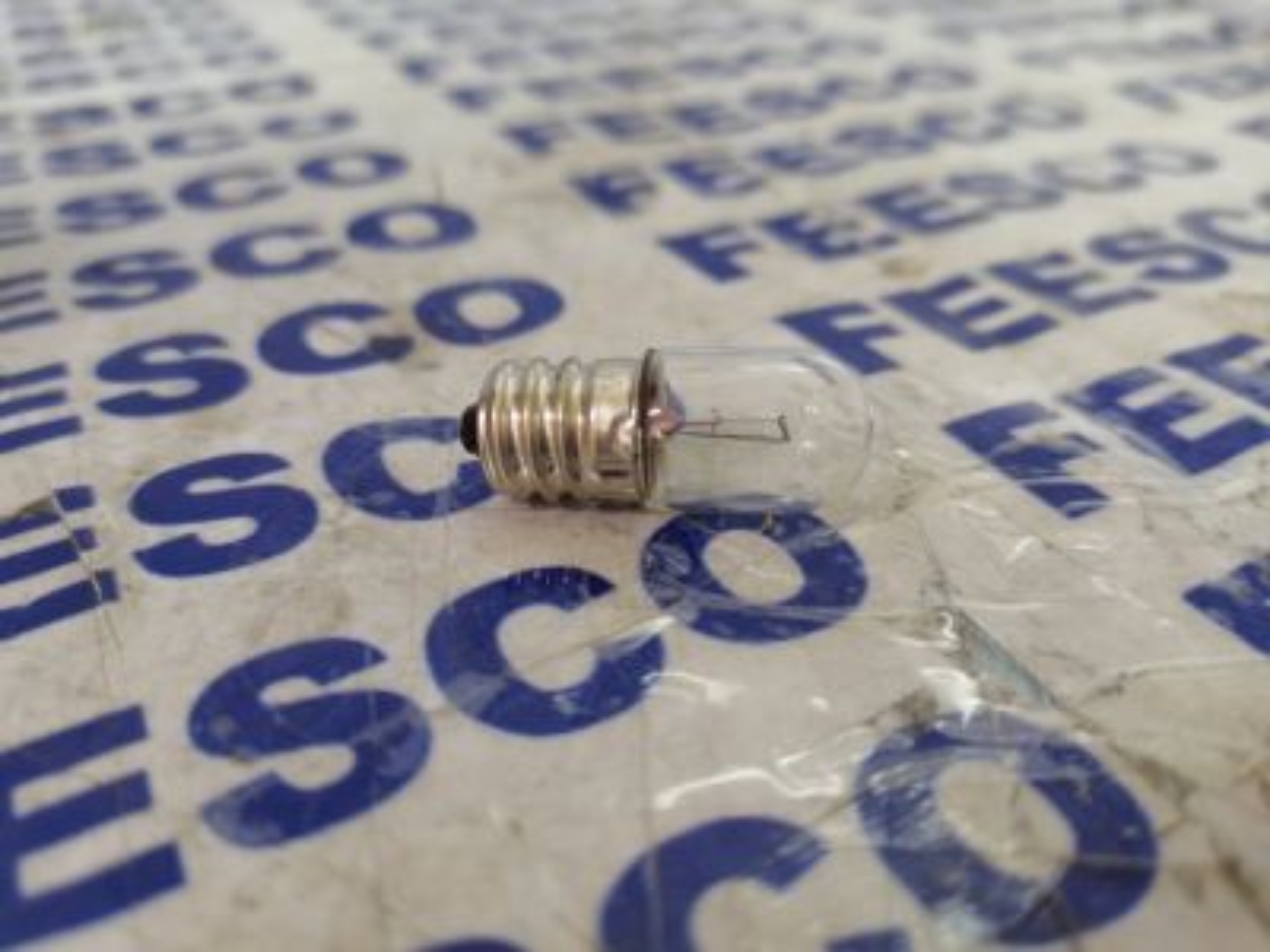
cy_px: 476
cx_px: 635
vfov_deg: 53.1
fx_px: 954
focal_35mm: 26
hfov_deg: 67.3
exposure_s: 1/24
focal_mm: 5.58
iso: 640
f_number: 1.8
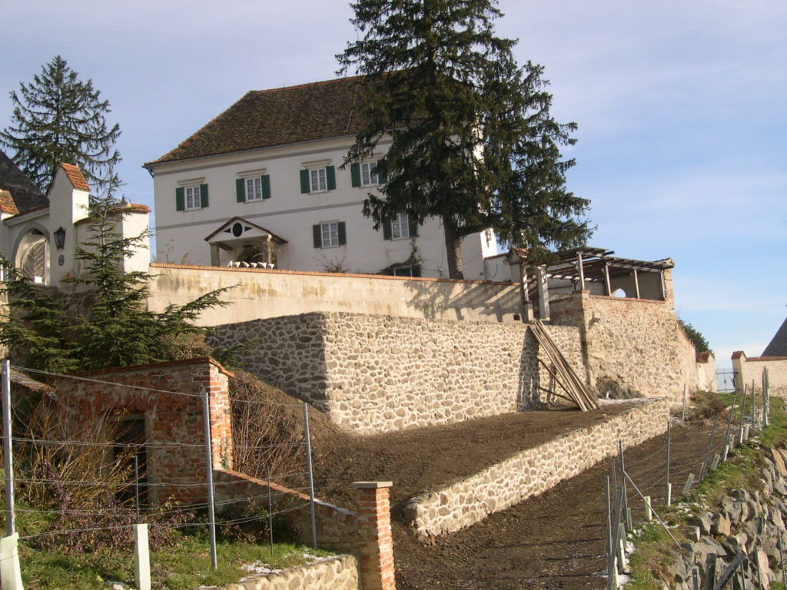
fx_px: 864
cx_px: 394
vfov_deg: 37.7
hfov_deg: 49.0
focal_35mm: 38
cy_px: 295
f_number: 7.6
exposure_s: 1/123
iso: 100
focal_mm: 8
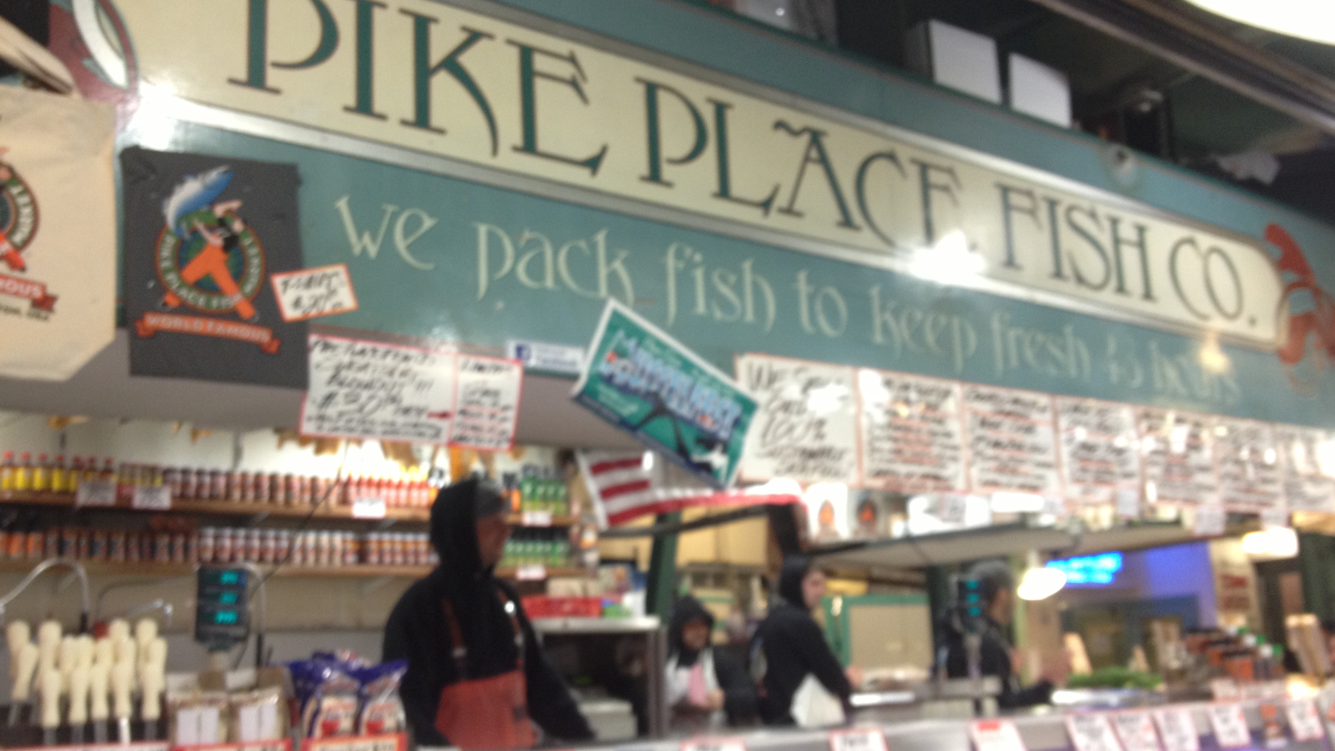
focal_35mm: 39
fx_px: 1381
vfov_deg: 30.4
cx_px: 677
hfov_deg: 51.6
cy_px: 437
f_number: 2.4
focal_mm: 4.28
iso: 100
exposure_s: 1/20
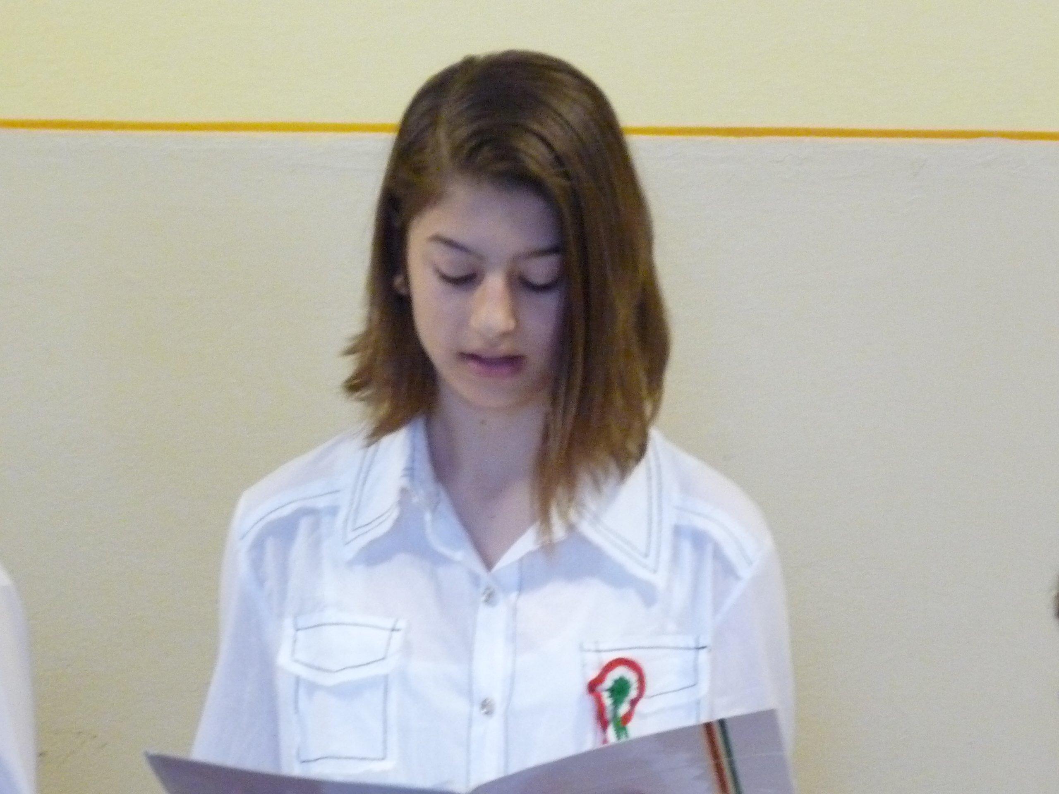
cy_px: 397
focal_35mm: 307
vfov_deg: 4.8
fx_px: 9392
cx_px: 530
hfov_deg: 6.5
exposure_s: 1/15
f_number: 3.7
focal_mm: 38.5
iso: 800
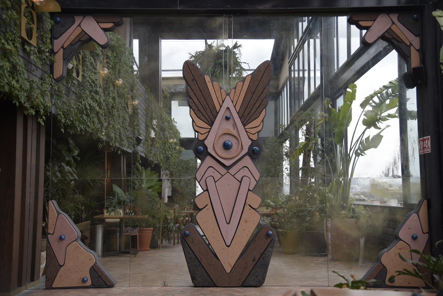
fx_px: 492
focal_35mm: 40
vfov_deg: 33.4
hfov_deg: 48.4
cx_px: 222
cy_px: 148
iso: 200
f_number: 4
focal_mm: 40
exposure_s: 1/500
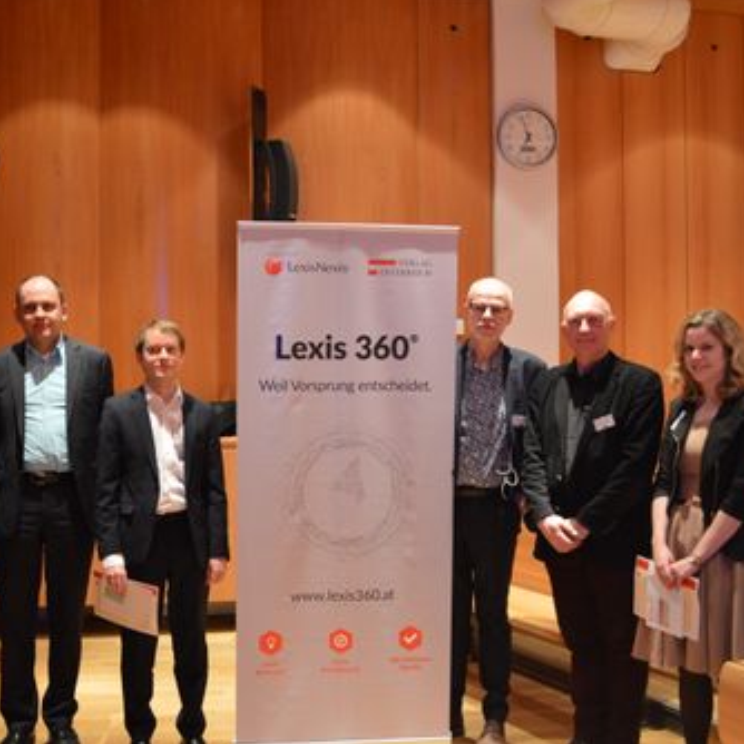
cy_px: 368
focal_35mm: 39
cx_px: 274
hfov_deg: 42.5
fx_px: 948
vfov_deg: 42.8
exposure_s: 1/15
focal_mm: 20
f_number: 3.8
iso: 1250
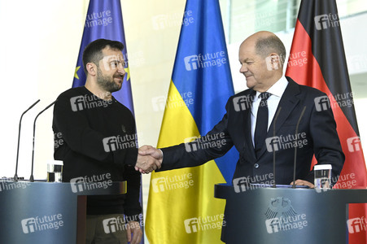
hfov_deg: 22.6
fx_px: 917
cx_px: 184
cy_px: 122
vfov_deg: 15.2
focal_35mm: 90
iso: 5000
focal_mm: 90
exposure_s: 1/1000
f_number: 4.5
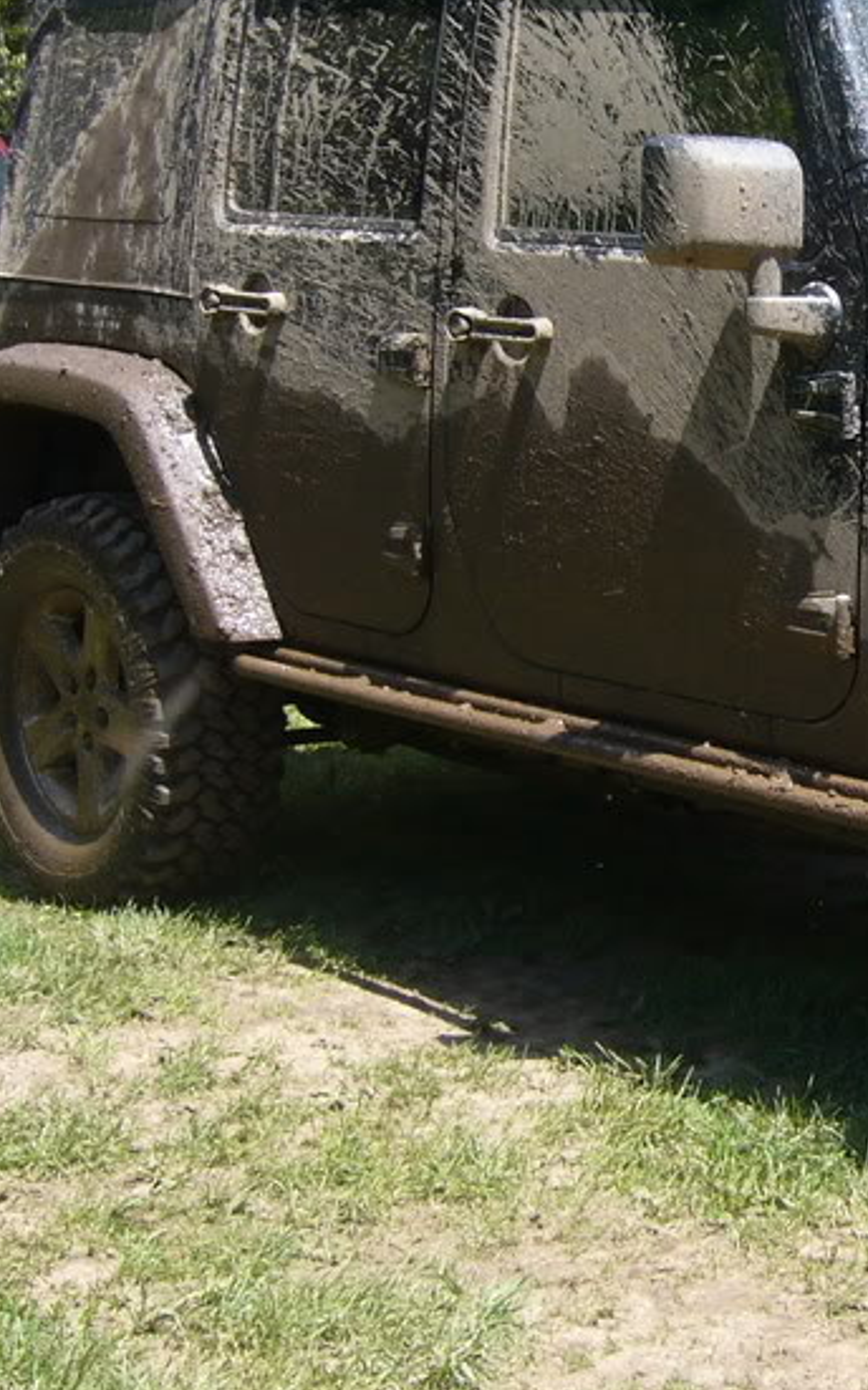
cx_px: 1007
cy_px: 452
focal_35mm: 69
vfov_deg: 29.6
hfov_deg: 18.0
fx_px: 2614
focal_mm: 5.8
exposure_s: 1/125
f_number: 5.6
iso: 80
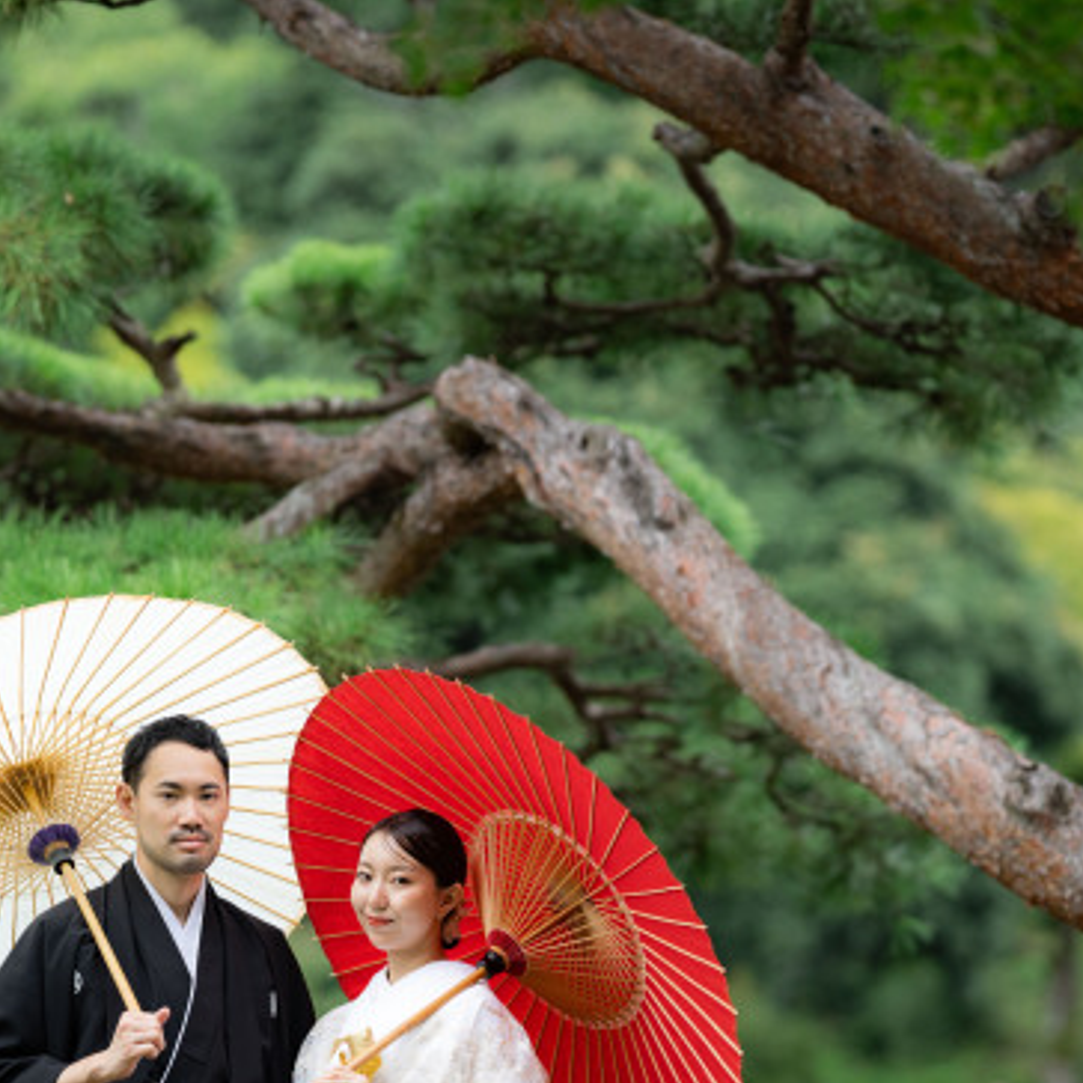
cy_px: 719
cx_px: 663
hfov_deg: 6.9
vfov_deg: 6.9
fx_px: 8920
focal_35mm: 252
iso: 200
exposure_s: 1/1600
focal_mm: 135
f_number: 2
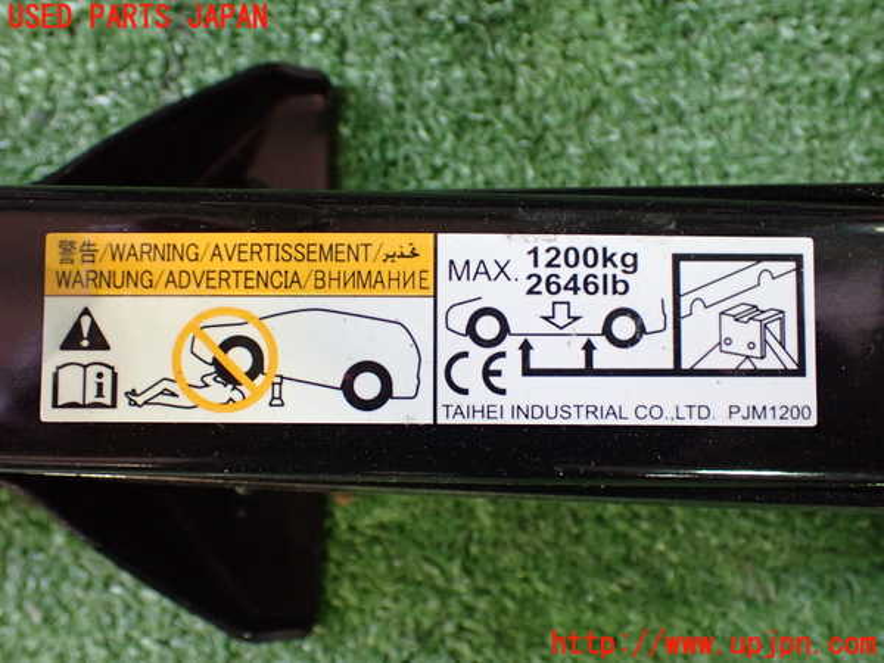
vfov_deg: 39.7
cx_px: 442
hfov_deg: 51.4
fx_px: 919
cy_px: 332
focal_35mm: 36
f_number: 2.5
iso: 800
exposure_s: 1/60
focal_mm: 6.37
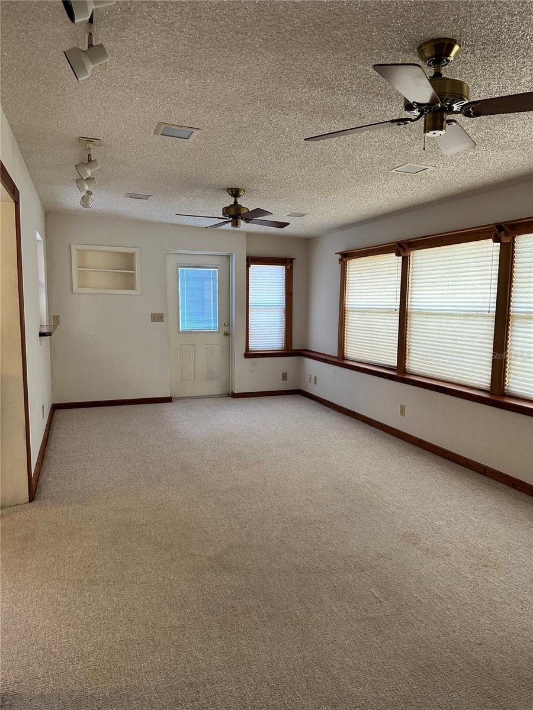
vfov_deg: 71.6
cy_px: 355
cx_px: 266
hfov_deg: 56.8
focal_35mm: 24
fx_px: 493
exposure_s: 1/60
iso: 160
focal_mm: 6.86
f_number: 1.78
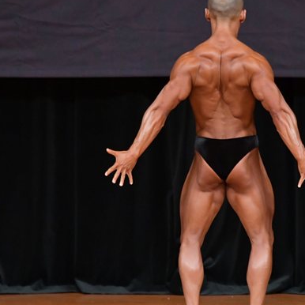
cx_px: 224
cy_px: 155
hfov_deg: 3.4
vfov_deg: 3.4
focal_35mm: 512
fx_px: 5104
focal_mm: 200
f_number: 5.6
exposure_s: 1/400
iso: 4000
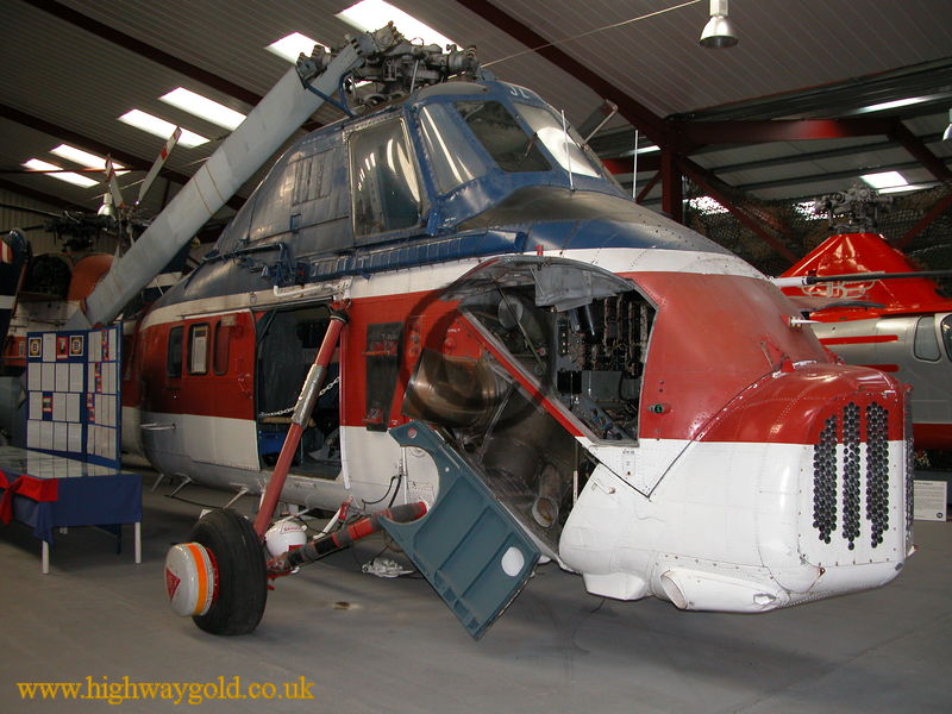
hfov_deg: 52.6
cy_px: 357
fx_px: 963
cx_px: 476
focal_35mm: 35
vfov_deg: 40.7
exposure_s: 1/60
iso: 200
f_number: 2.8
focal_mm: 8.9
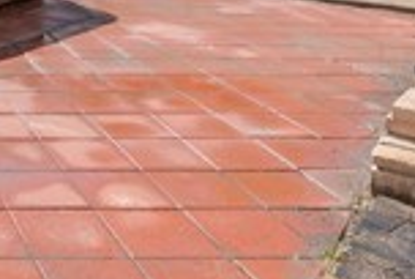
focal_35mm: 63
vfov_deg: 19.4
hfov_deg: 25.4
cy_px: -119
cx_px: -177
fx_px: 728
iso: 100
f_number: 9
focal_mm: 15
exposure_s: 1/125
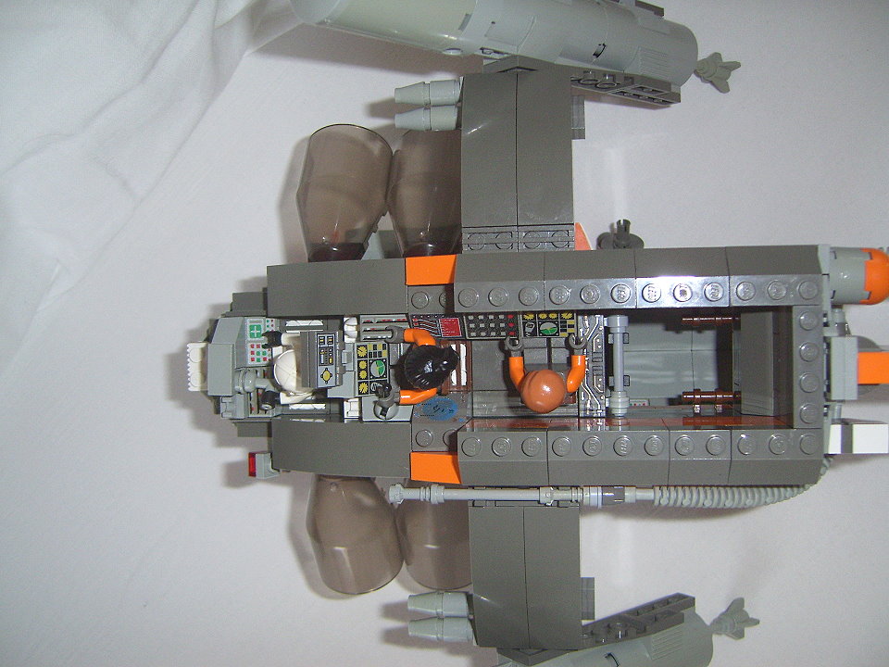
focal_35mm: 38
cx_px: 444
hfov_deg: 49.0
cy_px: 334
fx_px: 976
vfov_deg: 37.7
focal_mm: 7.8
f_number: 2.8
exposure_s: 1/30
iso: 100
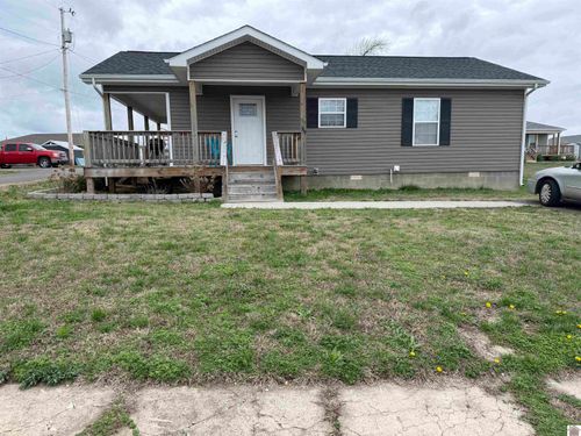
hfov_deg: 71.6
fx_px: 403
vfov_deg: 56.8
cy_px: 218
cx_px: 290
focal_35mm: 24
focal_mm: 6.76
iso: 100
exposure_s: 1/1271
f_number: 1.78
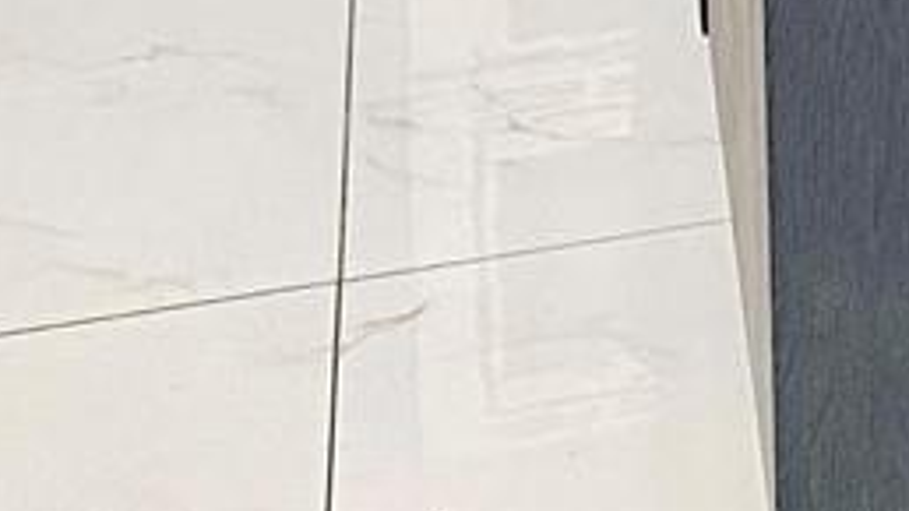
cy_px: -1353
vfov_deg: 6.0
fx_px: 4241
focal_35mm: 176
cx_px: 2114
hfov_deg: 10.6
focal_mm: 4.25
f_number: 1.8
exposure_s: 1/87
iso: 125
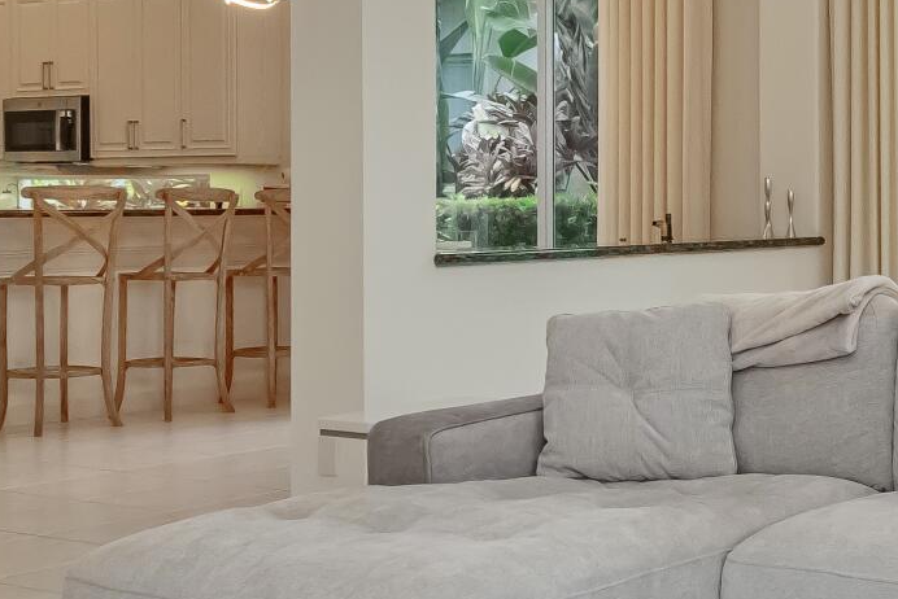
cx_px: 956
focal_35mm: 65
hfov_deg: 28.5
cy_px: 183
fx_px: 1622
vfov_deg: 20.8
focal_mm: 10
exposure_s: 1/125
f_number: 5.6
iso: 800
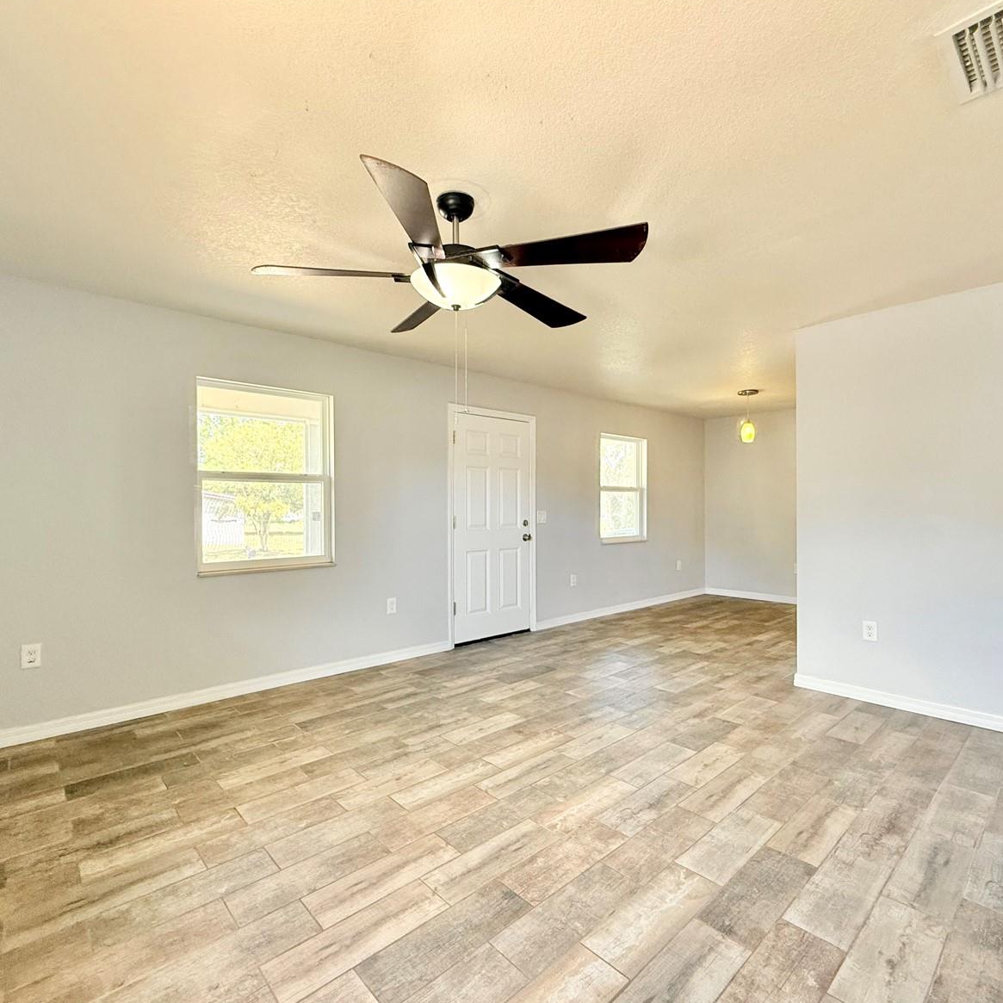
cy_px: 507
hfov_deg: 83.9
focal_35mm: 17
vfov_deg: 84.0
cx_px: 523
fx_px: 557
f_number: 2.2
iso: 320
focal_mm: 2.22
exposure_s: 1/120
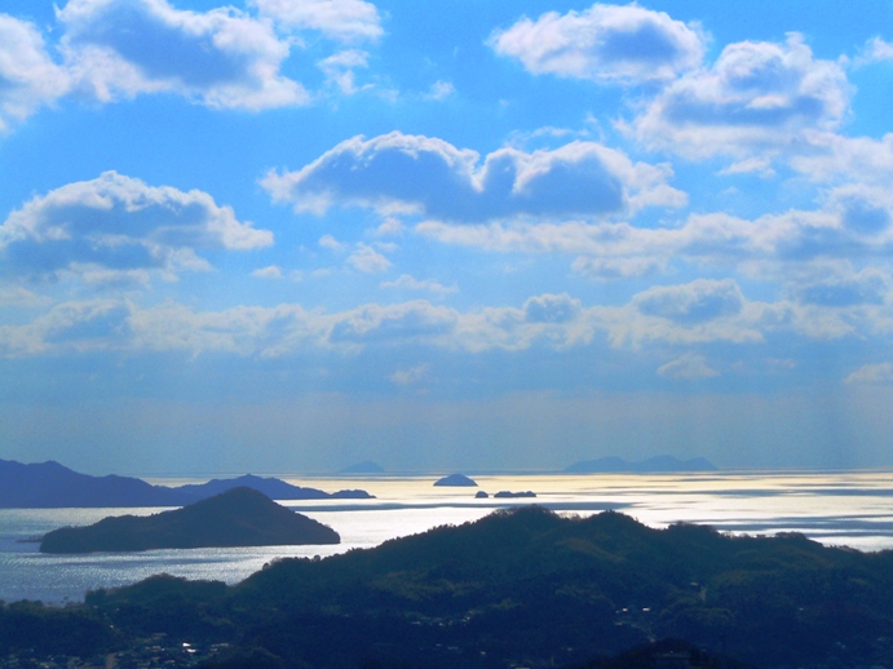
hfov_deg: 19.3
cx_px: 446
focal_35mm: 102
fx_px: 2631
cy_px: 334
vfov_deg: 14.5
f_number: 10.5
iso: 100
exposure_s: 1/640
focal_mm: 18.3
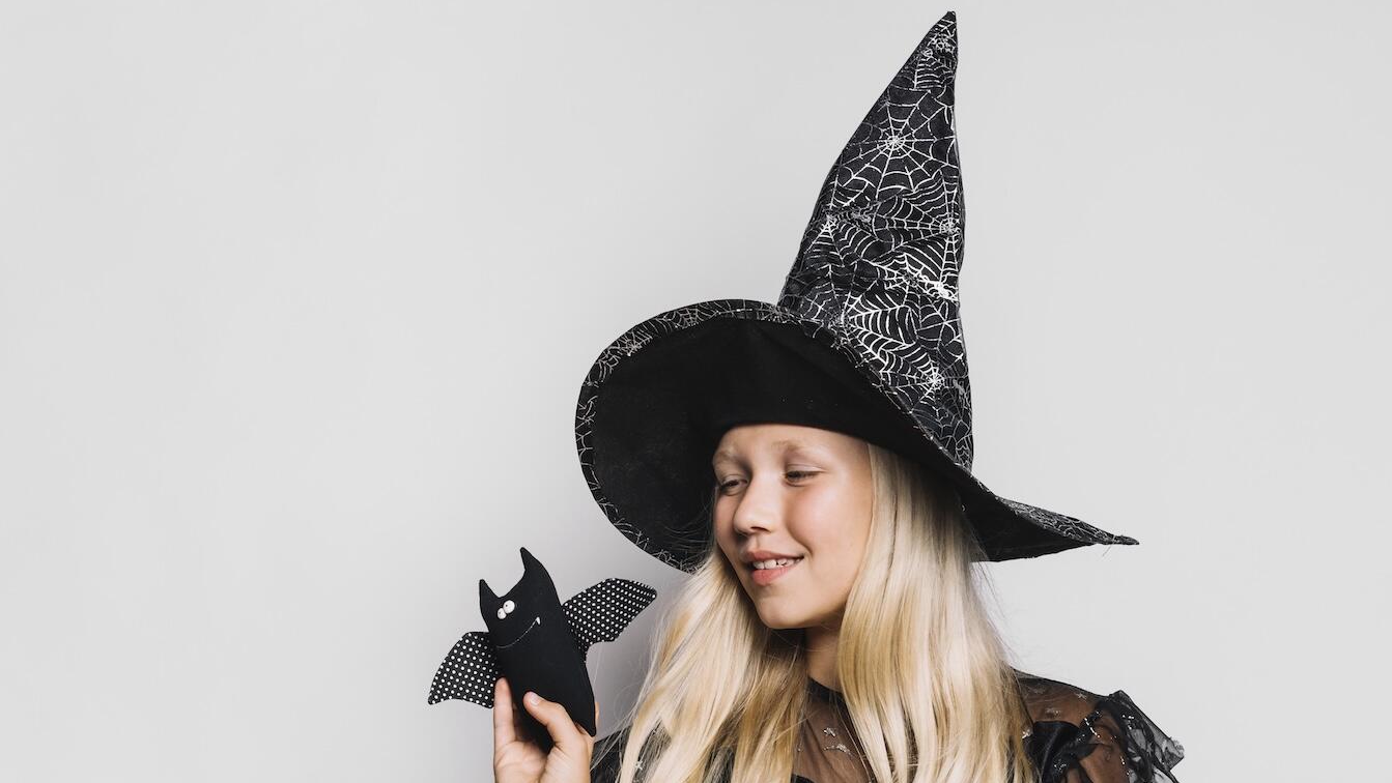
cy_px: 565
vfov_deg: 15.4
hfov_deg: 27.1
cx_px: 580
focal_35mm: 78
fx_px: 2880
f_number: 10
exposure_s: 1/160
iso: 320
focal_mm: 50
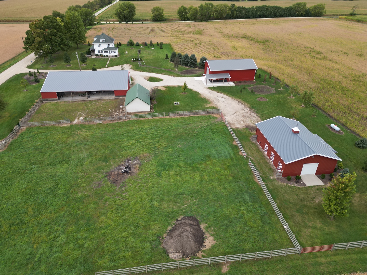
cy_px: 138
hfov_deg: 71.6
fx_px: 254
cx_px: 184
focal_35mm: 24
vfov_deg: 56.8
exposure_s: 1/640
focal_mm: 6.72
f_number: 1.7
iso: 100
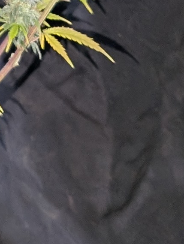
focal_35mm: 172
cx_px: -265
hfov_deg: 8.0
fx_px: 1215
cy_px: -253
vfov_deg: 10.5
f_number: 1.68
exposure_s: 1/30
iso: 779
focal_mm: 6.9
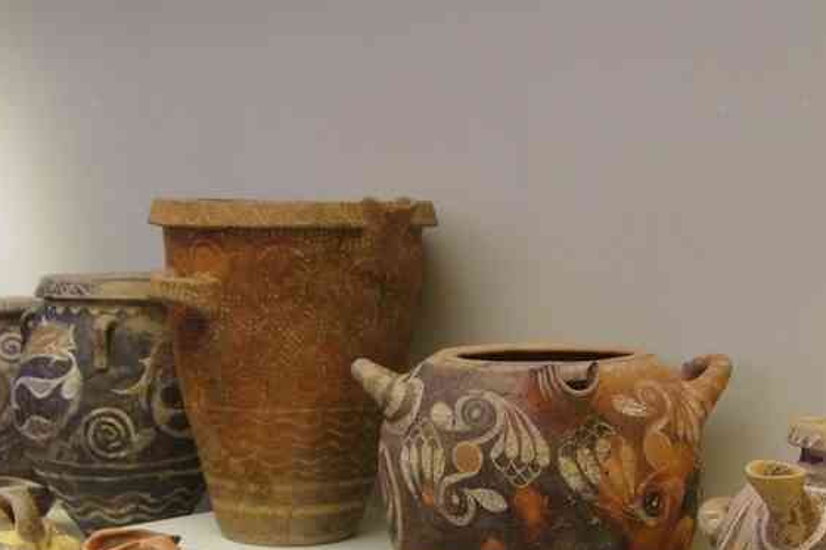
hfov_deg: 30.1
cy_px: 467
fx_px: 1534
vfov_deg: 20.0
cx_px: 344
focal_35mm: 67
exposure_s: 1/50
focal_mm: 25
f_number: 5
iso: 3200
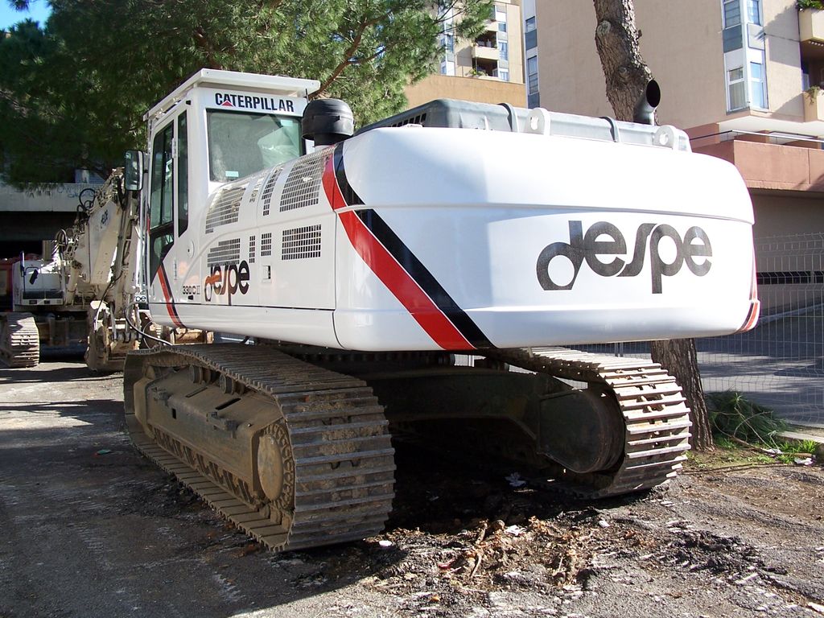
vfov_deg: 40.7
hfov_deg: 52.6
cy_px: 309
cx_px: 412
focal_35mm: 35
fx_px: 833
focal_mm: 6
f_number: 2.8
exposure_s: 1/500
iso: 80
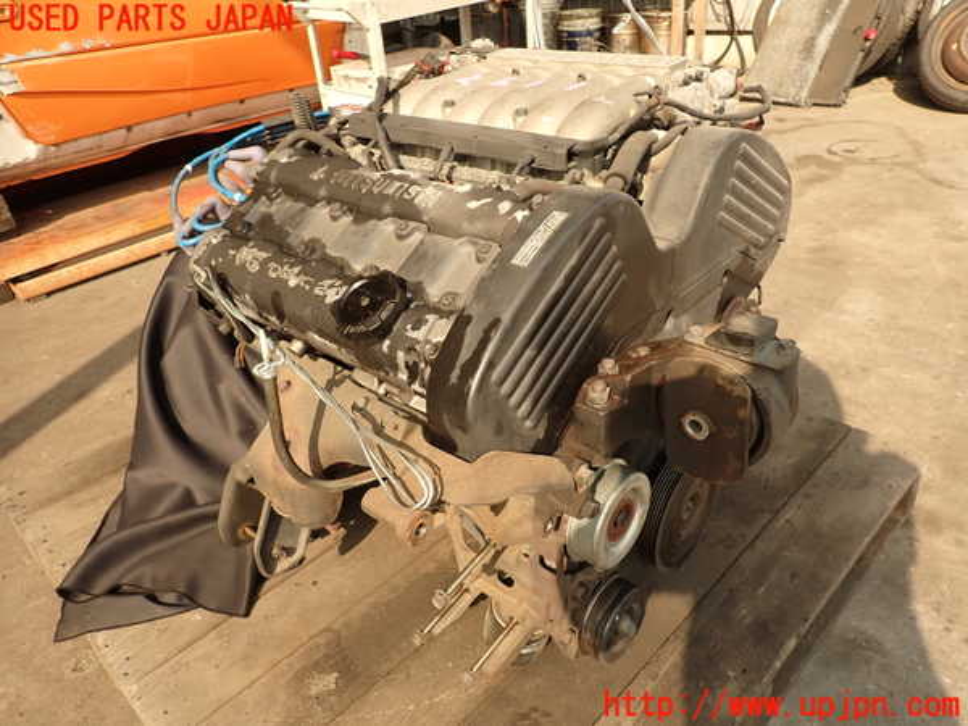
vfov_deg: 54.9
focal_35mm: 25
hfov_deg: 69.4
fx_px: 699
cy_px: 363
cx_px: 484
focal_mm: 4.5
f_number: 2.8
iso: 100
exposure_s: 1/640
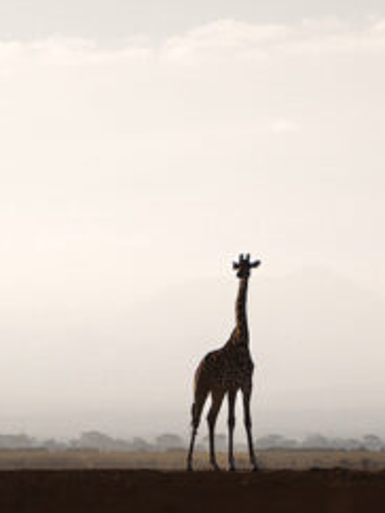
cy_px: 111
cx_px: 353
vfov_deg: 4.1
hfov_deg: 3.1
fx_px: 7213
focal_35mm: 486
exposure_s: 1/5000
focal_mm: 120
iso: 140
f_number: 2.8
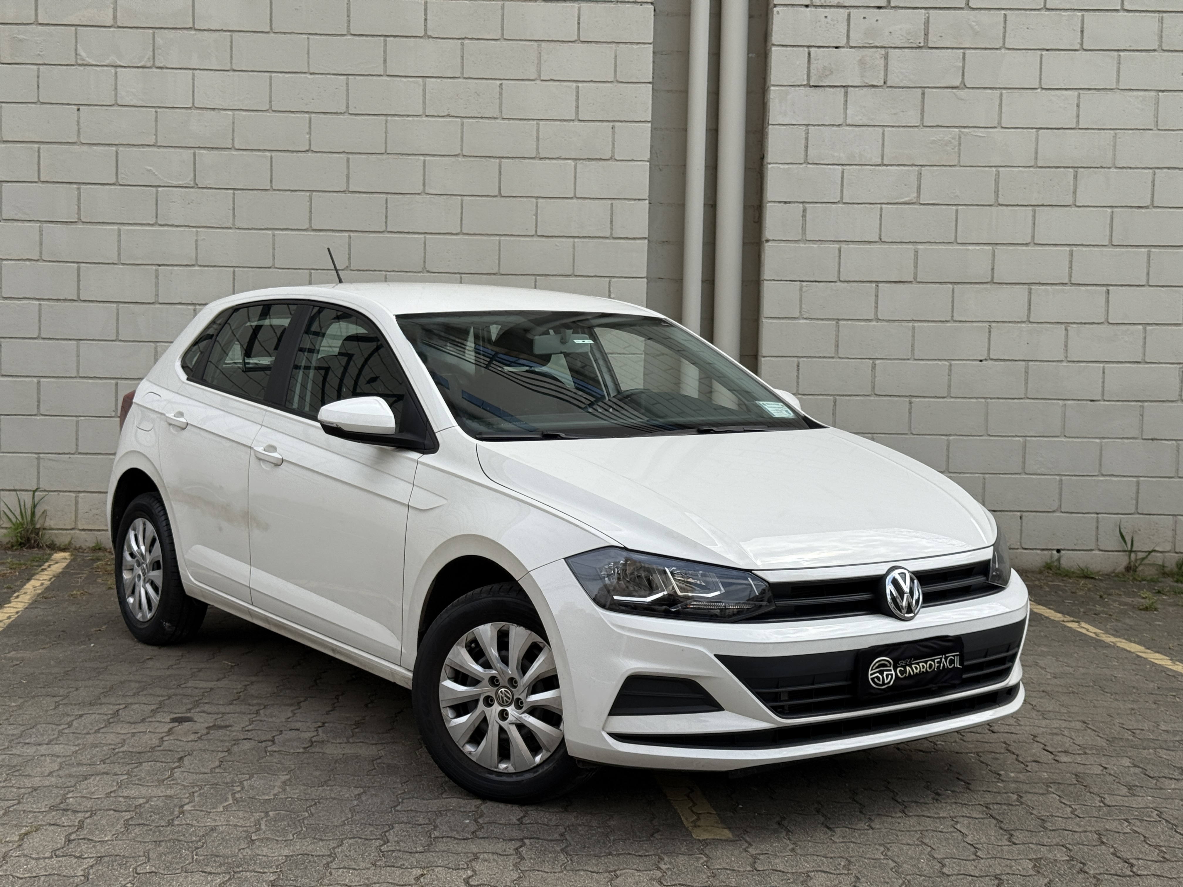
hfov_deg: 39.7
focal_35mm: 48
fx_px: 1640
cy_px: 444
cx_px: 592
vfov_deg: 30.3
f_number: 1.78
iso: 64
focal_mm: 6.76
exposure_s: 1/3226
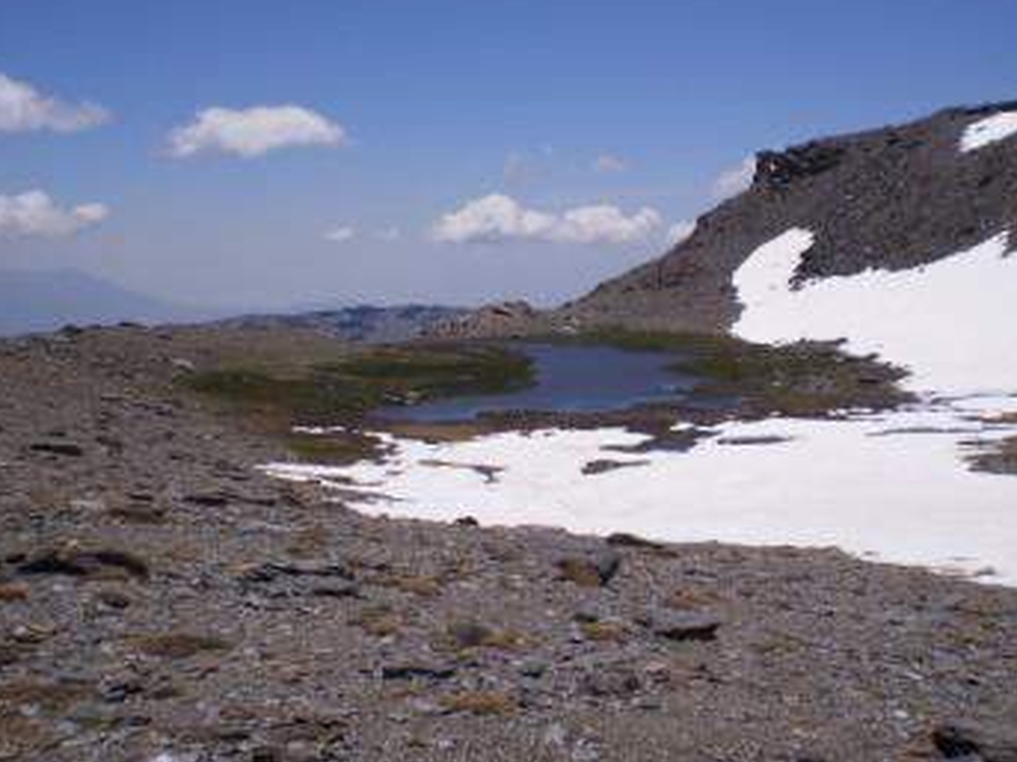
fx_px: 1380
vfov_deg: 30.9
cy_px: 362
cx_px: 551
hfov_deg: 40.4
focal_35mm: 47
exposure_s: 1/2000
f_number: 4.6
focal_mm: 6.3
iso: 64
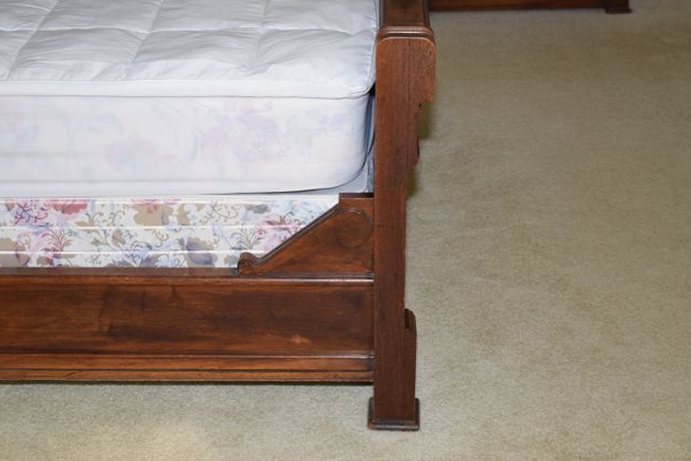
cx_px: 345
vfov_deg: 19.5
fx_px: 1344
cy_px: 228
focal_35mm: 70
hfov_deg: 28.8
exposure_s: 1/125
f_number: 5.6
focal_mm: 46
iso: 800
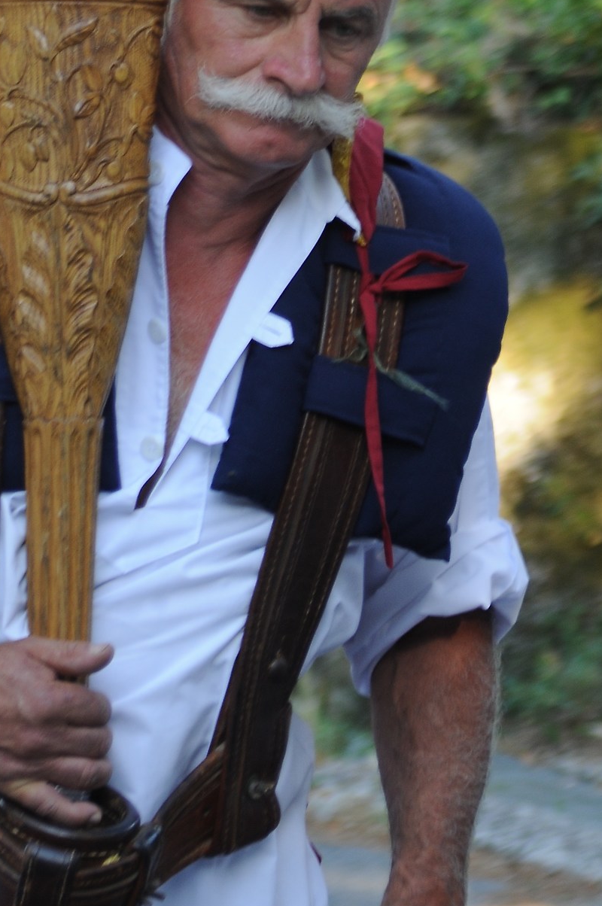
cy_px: 171
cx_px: 314
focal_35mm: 305
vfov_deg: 6.8
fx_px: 7667
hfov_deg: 4.5
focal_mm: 102
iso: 200
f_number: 5
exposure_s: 1/60
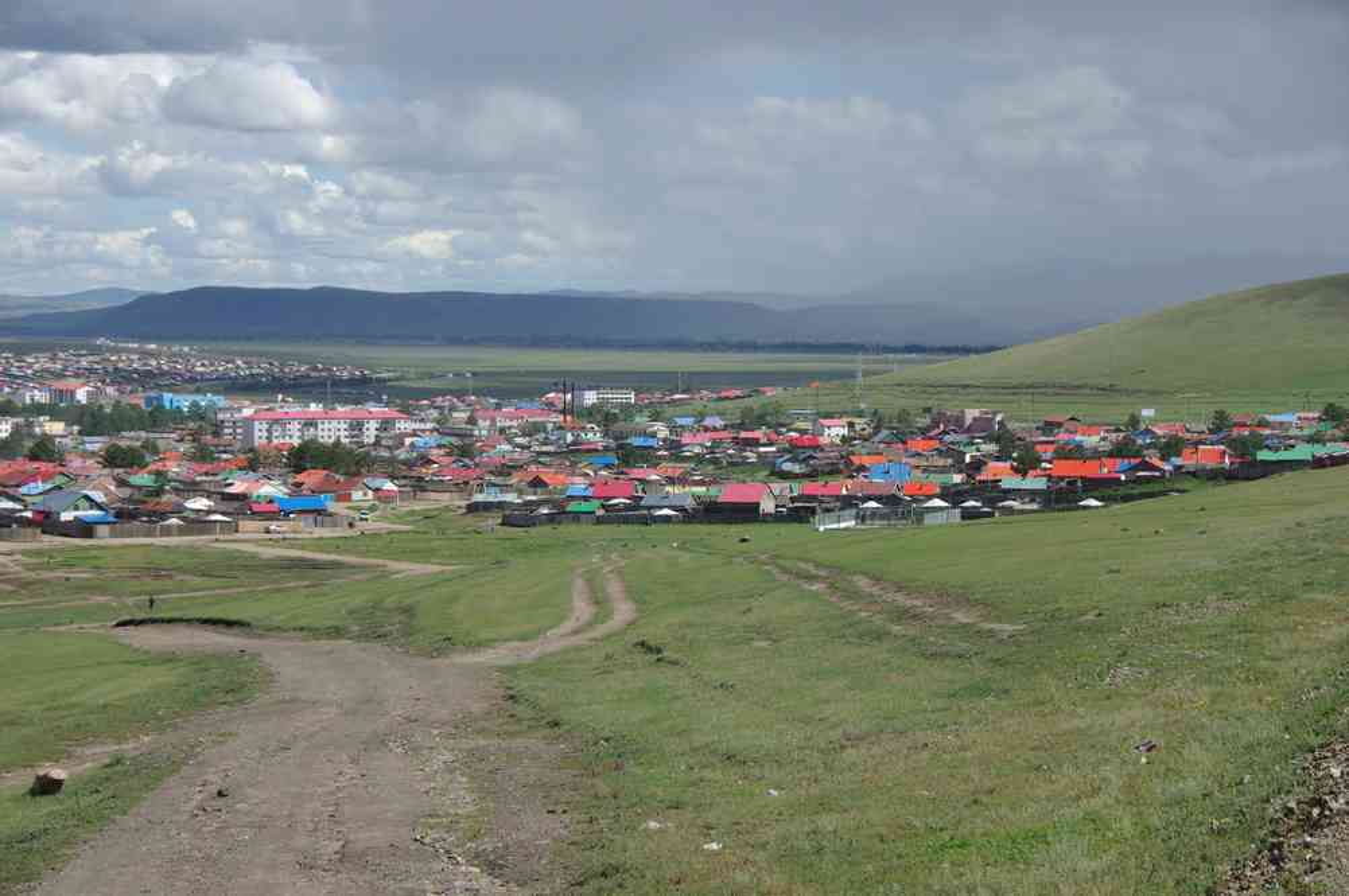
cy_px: 448
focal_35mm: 98
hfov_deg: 20.9
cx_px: 674
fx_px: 3650
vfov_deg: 14.0
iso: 100
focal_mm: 65
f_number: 9.5
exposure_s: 1/250
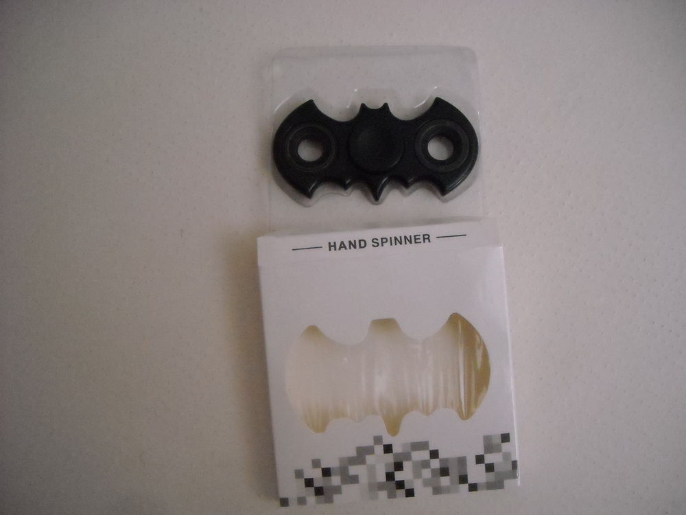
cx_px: 343
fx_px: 694
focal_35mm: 35
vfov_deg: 40.7
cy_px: 258
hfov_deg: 52.6
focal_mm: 5.7
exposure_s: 1/42
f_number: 2.8
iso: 800
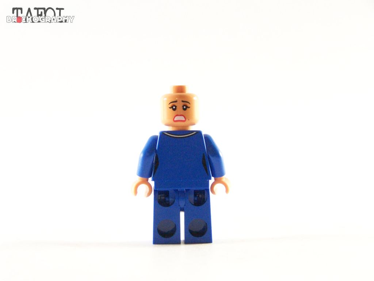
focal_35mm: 94
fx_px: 1016
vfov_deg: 15.7
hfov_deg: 20.9
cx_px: 187
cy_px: 140
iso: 400
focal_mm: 15.6
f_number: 3.2
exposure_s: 1/45
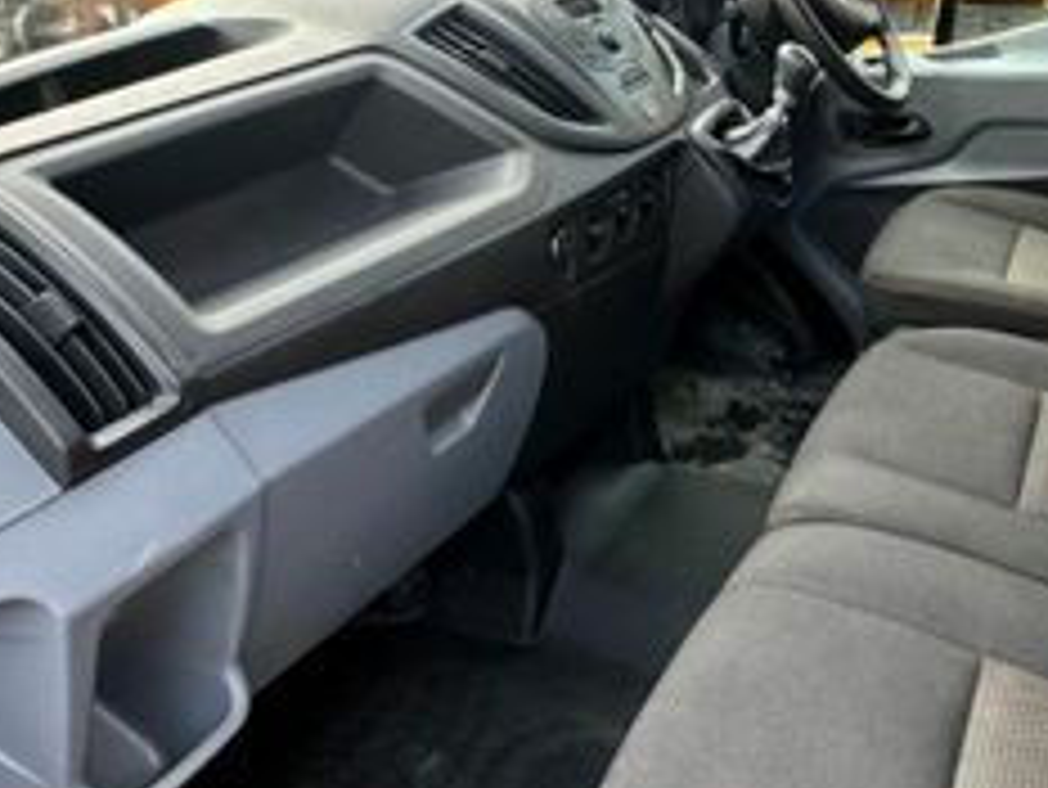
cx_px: 774
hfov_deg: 49.5
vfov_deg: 39.7
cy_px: 356
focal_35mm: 36
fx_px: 1090
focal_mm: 2.22
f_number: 2.2
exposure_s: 1/99
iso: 100
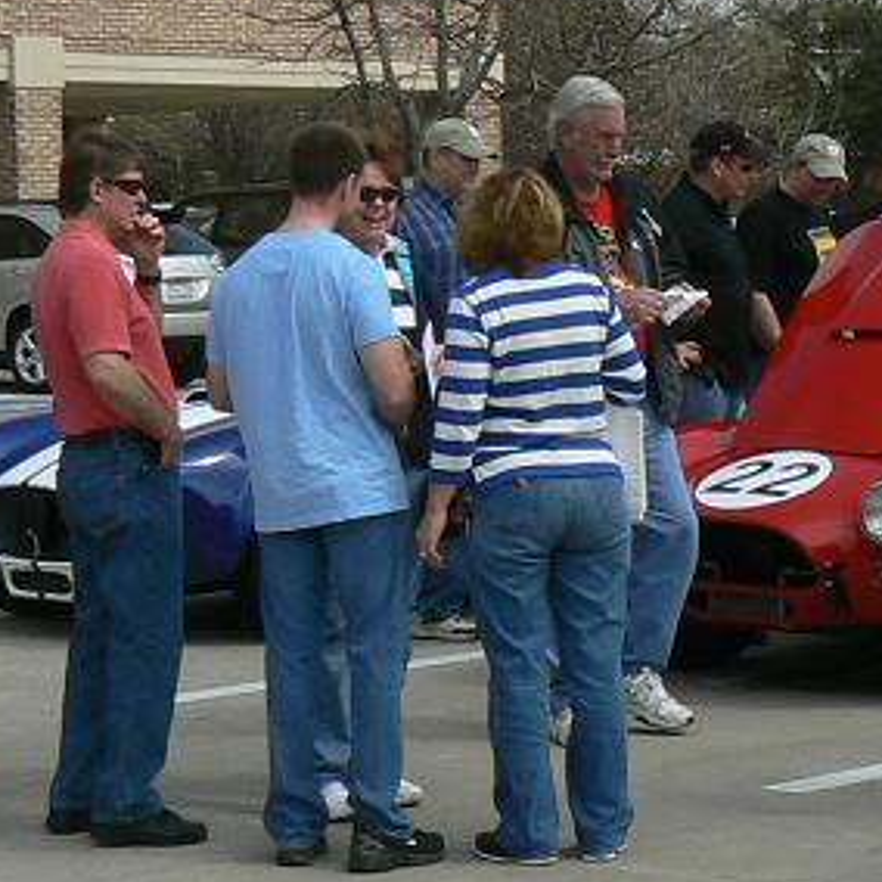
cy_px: 450
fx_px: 3719
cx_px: 860
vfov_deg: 13.5
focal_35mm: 129
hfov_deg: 13.4
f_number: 7.1
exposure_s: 1/500
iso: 80
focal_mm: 6
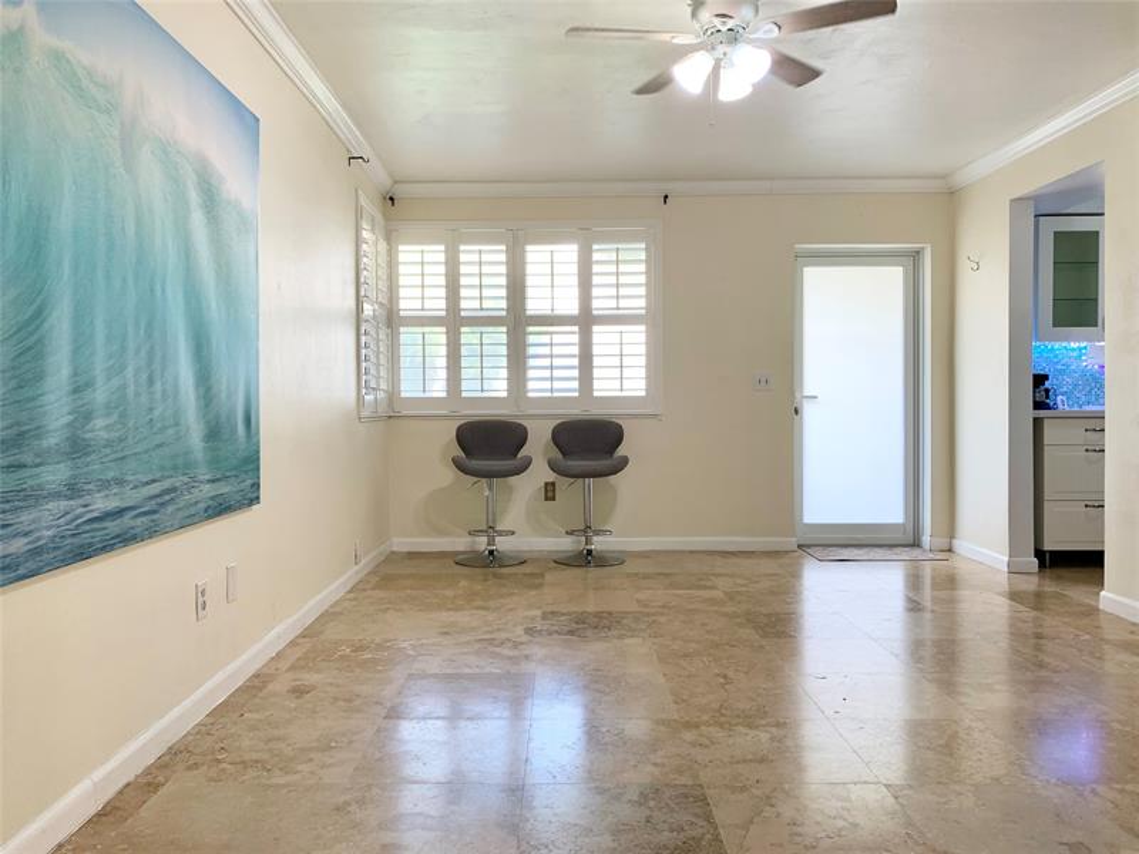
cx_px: 570
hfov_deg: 67.3
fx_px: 856
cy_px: 427
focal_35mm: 26
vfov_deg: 53.1
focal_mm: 4.25
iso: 64
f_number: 1.8
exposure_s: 1/120
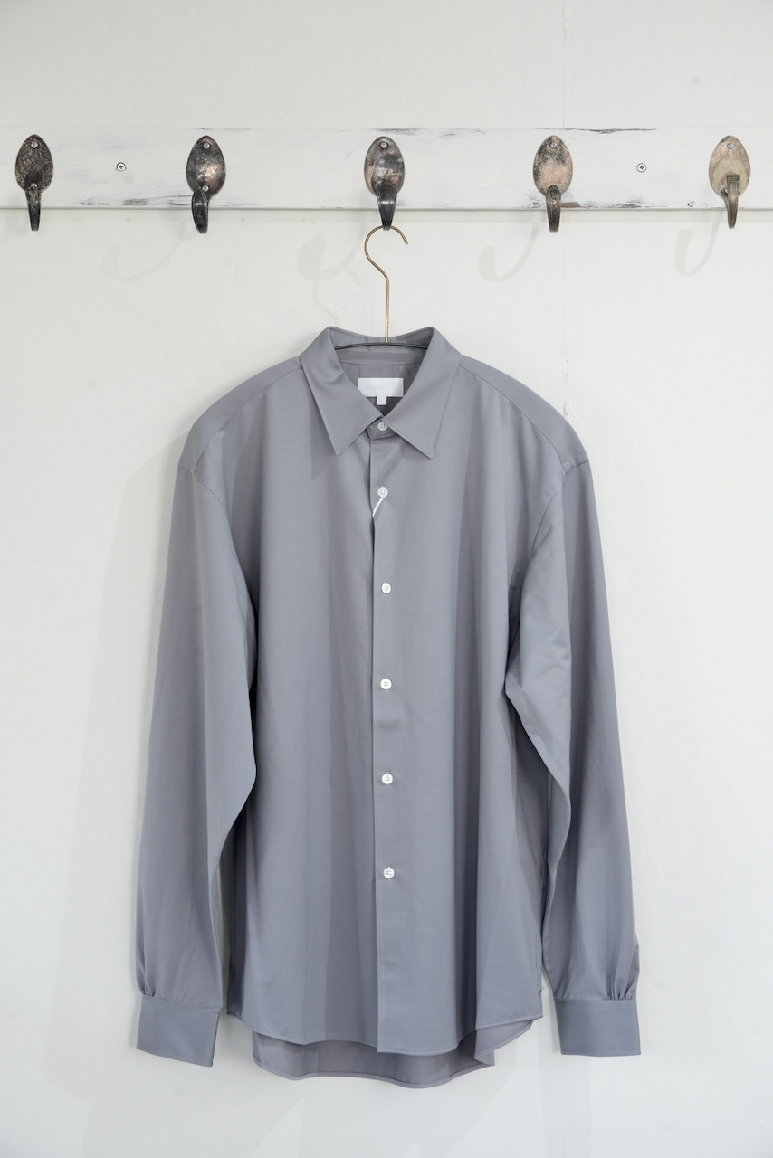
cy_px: 579
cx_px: 386
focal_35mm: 77
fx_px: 2479
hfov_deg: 17.7
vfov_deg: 26.3
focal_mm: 77
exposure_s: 1/40
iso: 1600
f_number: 9
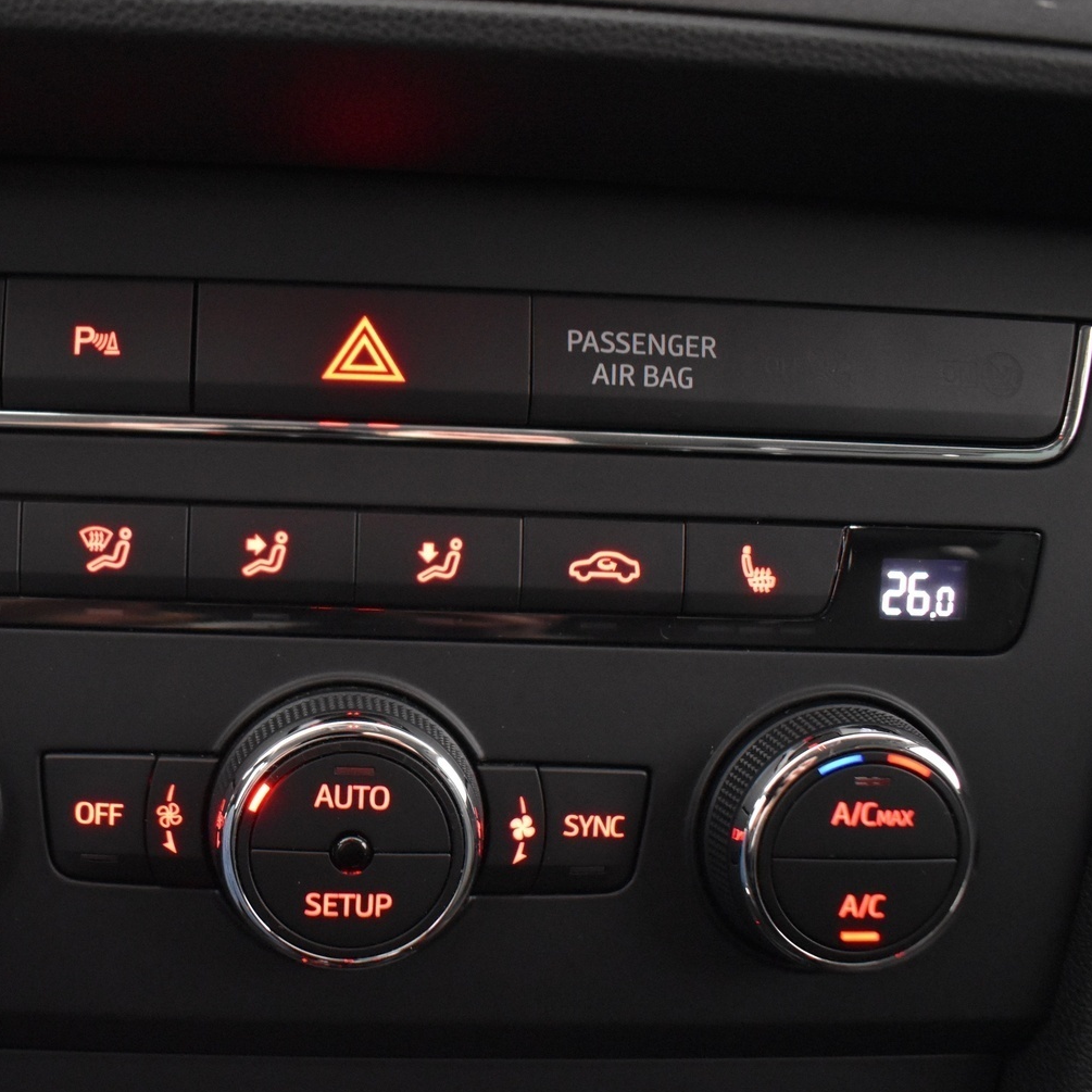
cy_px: 581
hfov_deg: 43.8
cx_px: 300
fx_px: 1321
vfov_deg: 44.9
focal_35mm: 37
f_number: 3.5
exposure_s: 1/15
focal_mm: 18
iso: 3200
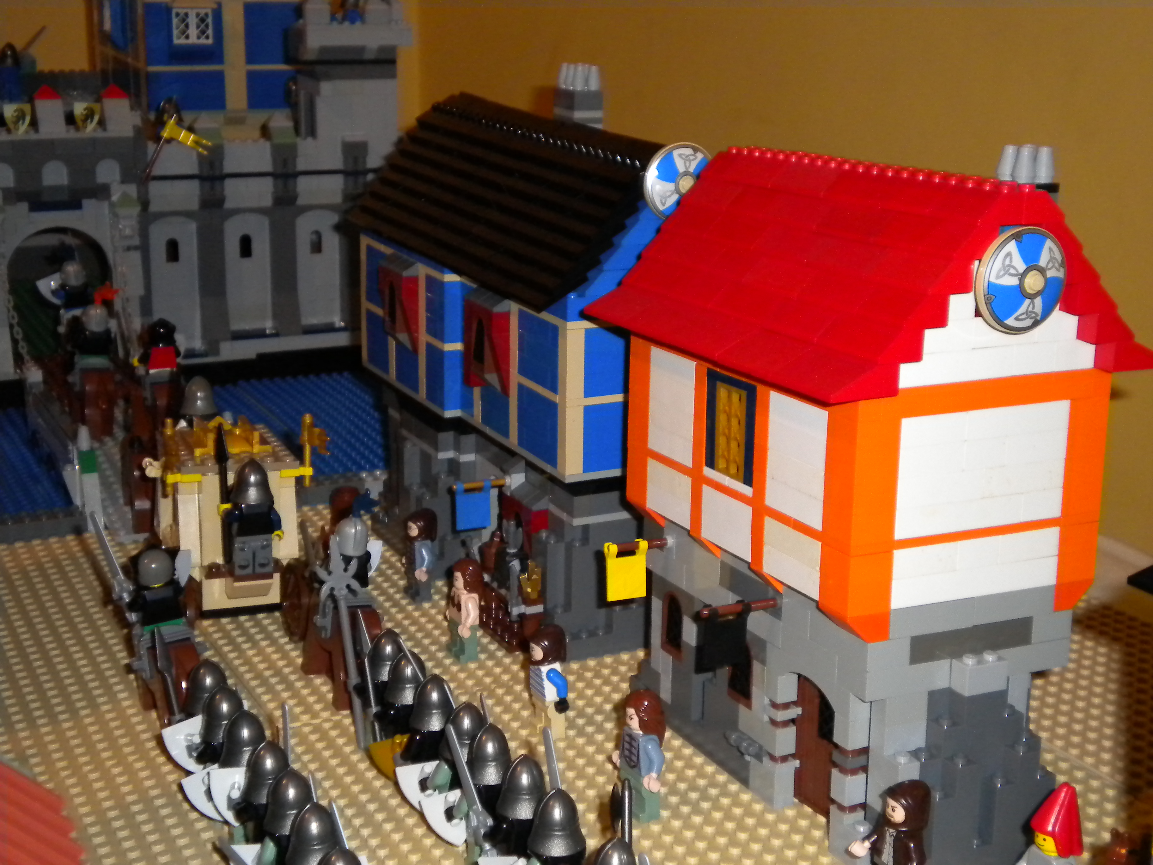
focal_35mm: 52
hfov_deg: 36.8
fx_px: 1732
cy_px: 432
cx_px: 576
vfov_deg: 28.0
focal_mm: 9.3
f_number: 3.9
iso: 400
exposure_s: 1/30
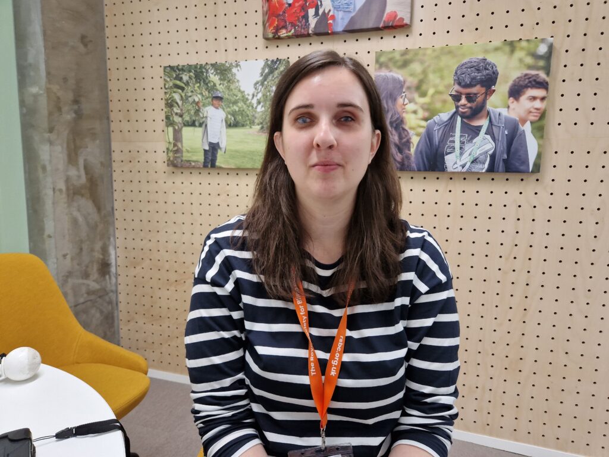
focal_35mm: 23
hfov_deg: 73.9
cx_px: 304
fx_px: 405
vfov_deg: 58.9
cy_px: 228
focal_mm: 5.4
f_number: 1.8
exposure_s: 1/100
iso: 125
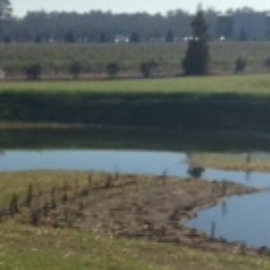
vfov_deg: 12.1
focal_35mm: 144
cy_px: 219
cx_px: 8
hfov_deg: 12.0
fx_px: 1271
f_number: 2.4
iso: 50
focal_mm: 4.28
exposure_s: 1/2762
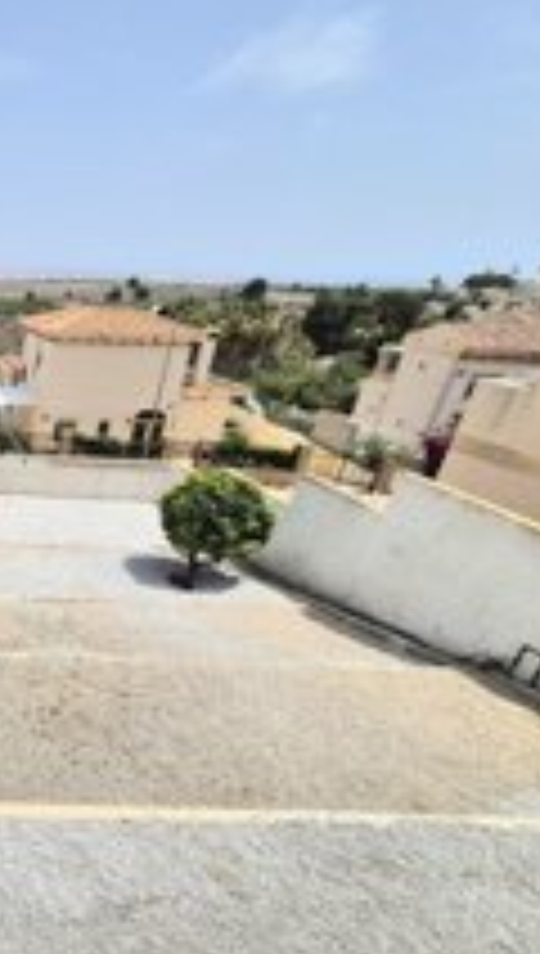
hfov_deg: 32.1
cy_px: 558
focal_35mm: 24
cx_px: -207
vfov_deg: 75.6
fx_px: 608
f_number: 2.2
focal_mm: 2.2
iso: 50
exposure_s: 1/5000
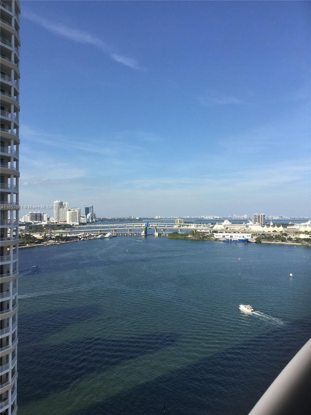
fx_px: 371
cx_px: 156
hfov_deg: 45.4
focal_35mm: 31
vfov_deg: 58.4
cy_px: 208
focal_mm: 3.3
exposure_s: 1/1359
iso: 25
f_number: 2.4
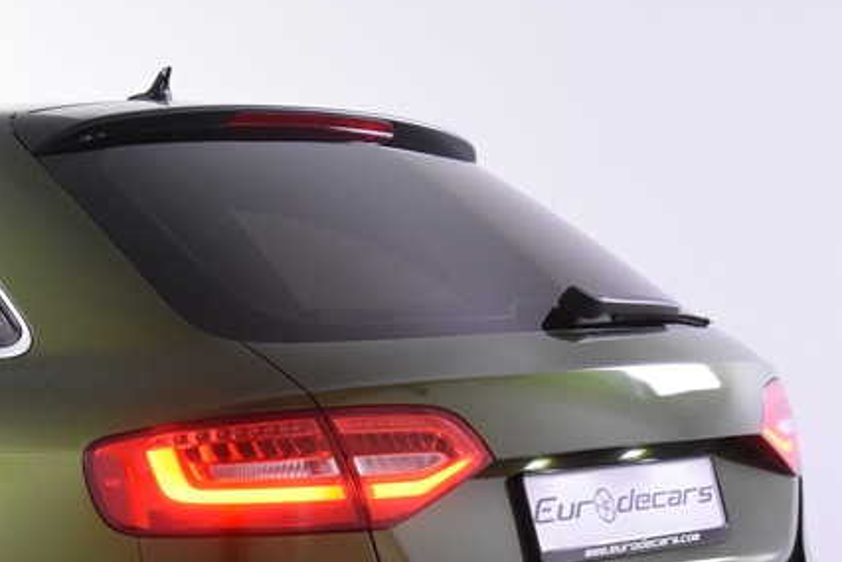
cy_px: 525
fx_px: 2362
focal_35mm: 101
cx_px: -160
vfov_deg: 13.4
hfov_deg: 19.1
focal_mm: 28
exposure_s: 1/80
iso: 1600
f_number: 4.5
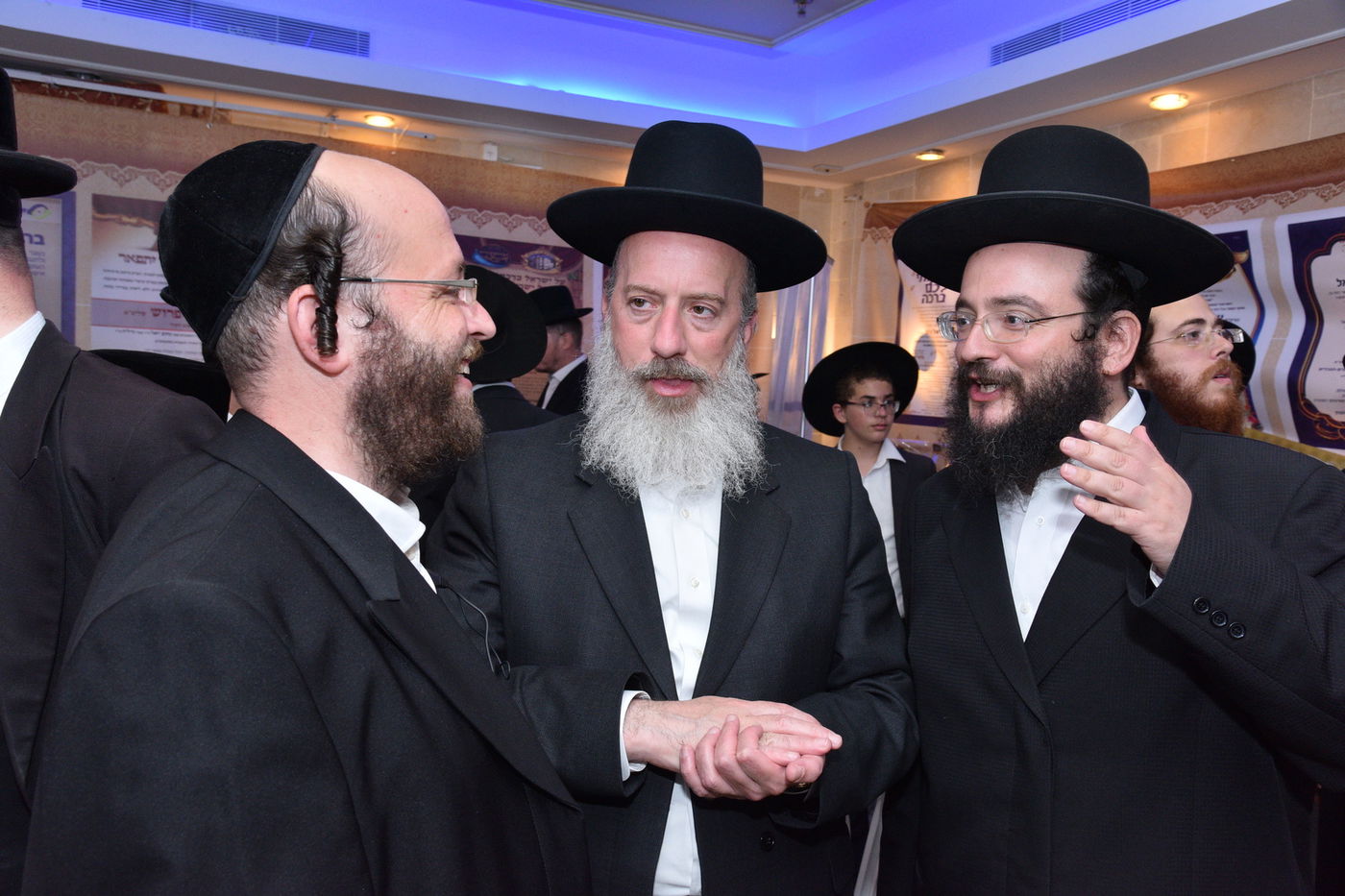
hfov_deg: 58.7
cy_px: 448
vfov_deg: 41.1
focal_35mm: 32
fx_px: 1195
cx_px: 672
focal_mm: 32
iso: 1600
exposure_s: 1/160
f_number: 9
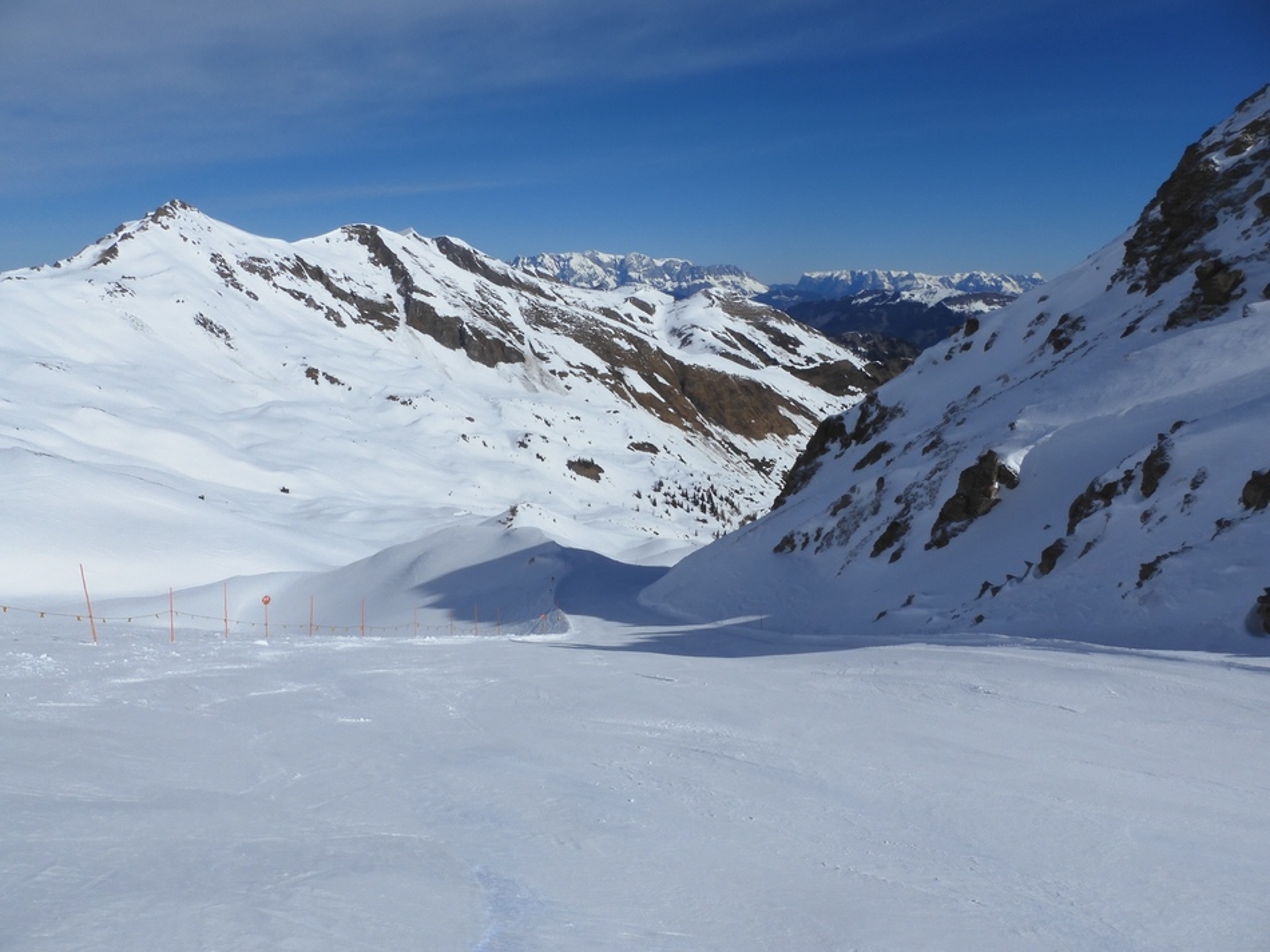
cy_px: 476
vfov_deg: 56.8
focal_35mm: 24
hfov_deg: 71.6
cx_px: 635
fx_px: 880
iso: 100
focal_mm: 4.3
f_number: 5.6
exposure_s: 1/2000
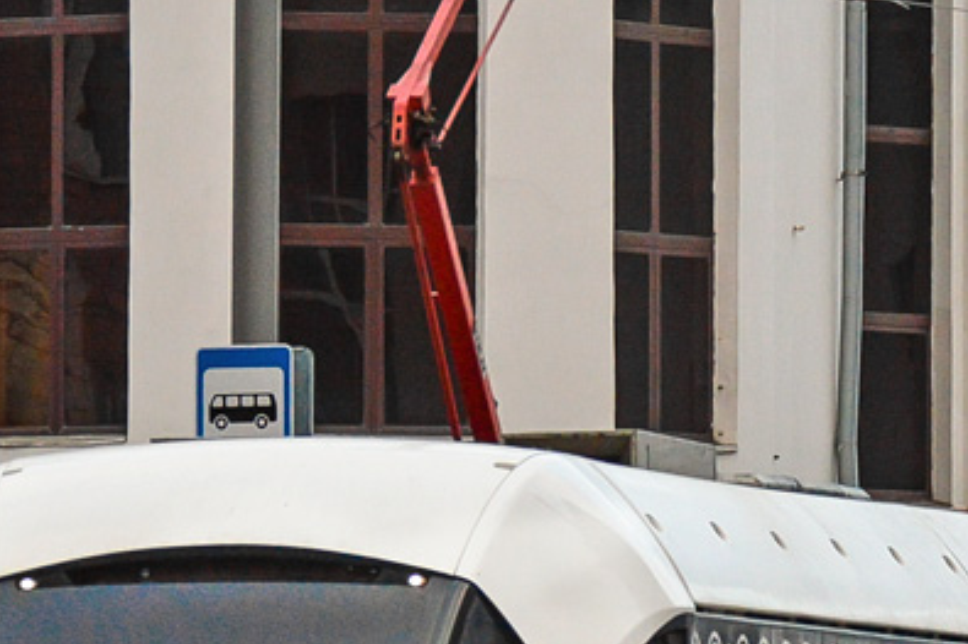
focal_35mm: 456
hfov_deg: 4.5
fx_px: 12256
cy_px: 605
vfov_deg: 3.0
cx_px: 659
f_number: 5.6
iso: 800
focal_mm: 100
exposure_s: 1/400
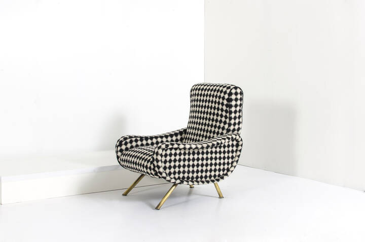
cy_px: 121
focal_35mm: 52
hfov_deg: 37.9
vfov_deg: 25.6
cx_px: 182
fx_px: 531
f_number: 16
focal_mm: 35
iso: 100
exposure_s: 1/160
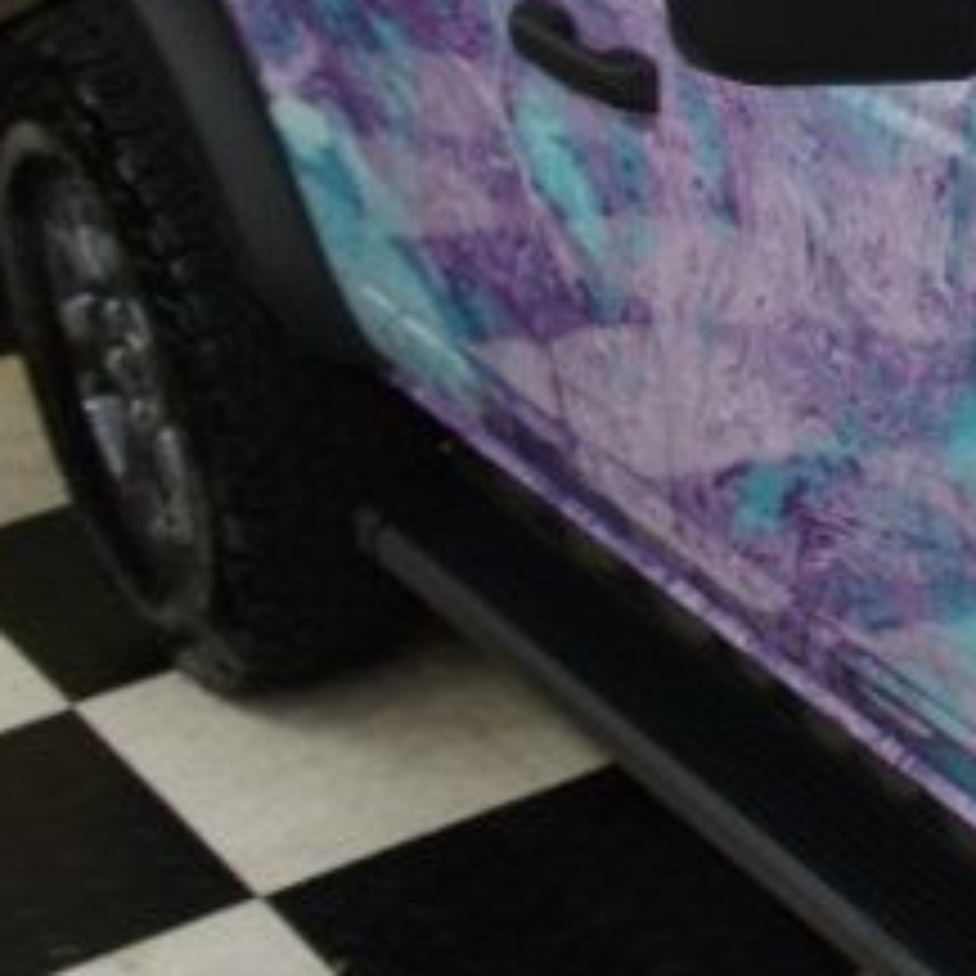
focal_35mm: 120
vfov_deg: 14.4
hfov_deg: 12.7
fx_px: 3828
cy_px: 97
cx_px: 1956
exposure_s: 1/30
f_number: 4
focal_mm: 20
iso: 200
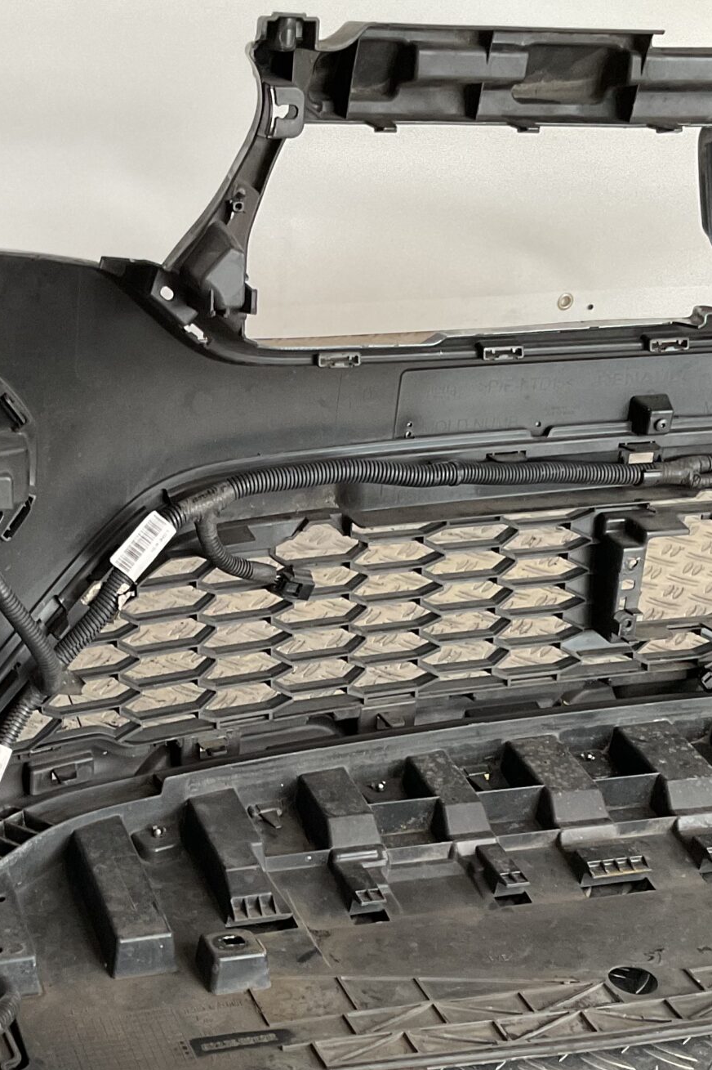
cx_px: 192
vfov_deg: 33.7
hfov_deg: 22.8
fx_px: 1751
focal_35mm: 59
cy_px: 680
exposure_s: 1/60
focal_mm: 3
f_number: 1.8
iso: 125
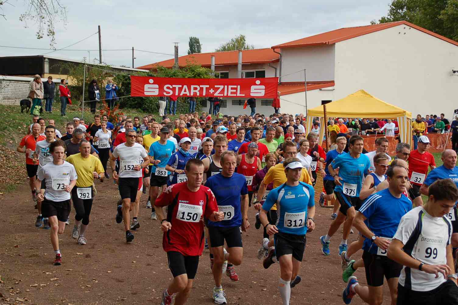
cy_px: 152
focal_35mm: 63
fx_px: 801
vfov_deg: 21.5
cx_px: 229
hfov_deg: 31.9
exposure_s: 1/800
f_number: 4.8
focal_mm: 42
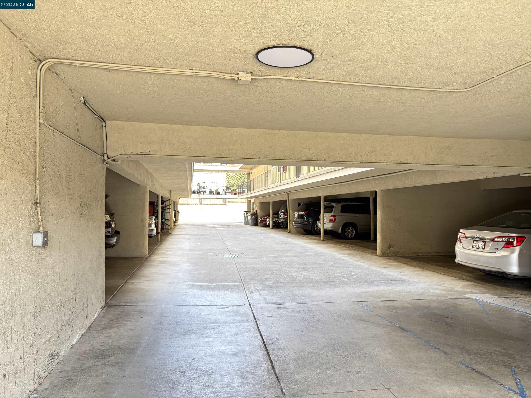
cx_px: 266
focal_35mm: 26
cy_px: 199
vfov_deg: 53.1
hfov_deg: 67.3
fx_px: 399
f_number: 1.6
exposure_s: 1/62
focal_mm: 5.96
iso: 125
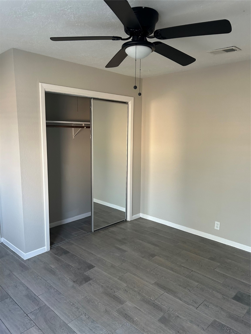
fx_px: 251
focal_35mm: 26
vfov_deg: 67.3
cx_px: 126
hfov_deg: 53.1
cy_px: 167
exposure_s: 1/60
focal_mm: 5.7
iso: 125
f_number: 1.5
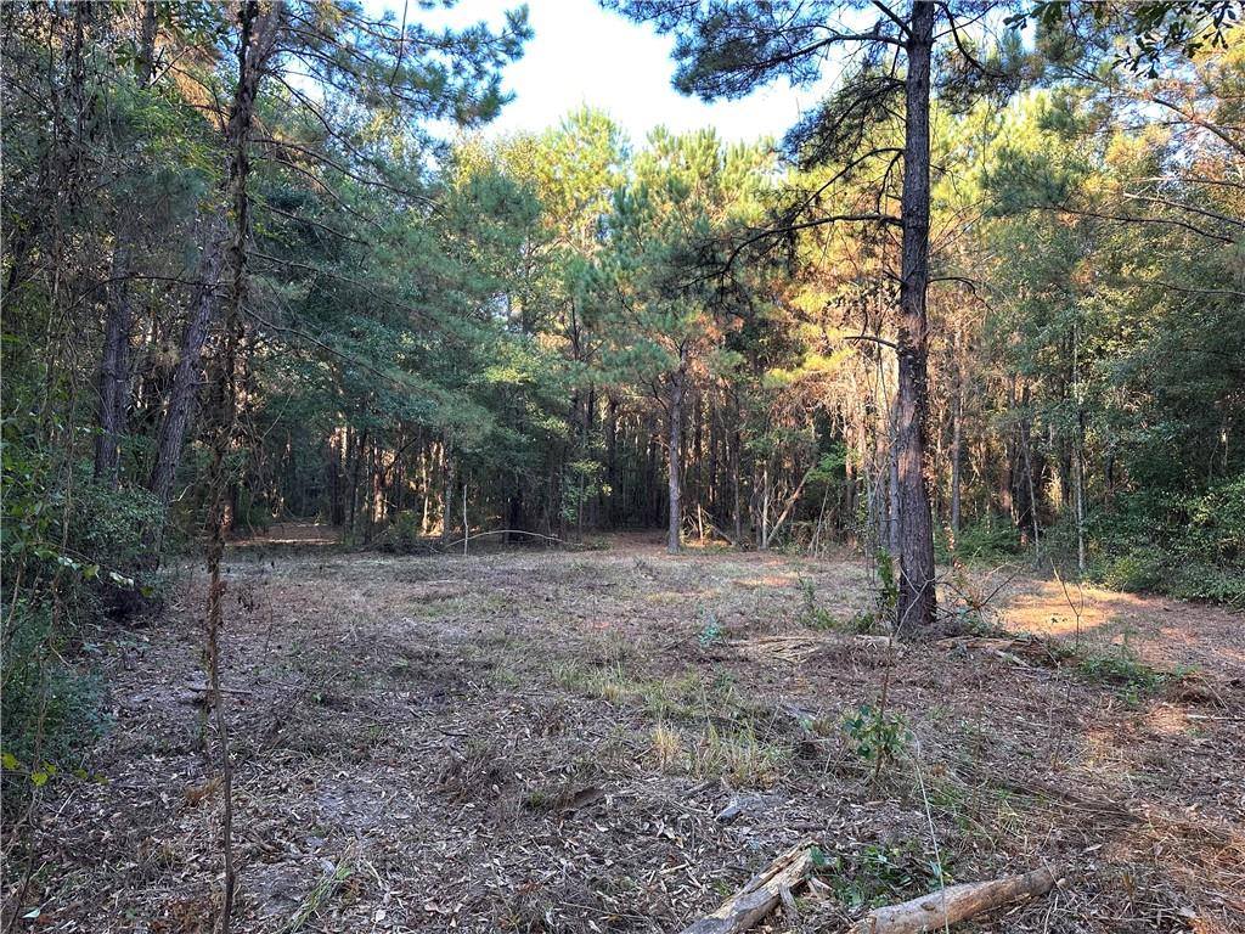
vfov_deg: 56.8
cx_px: 622
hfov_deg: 71.6
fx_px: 863
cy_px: 467
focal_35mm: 24
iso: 100
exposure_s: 1/121
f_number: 1.78
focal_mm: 6.86
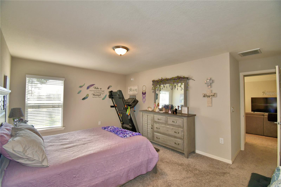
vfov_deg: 77.3
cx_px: 140
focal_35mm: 15
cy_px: 94
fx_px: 117
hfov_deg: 100.4
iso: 100
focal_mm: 10
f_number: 4.5
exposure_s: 1/60
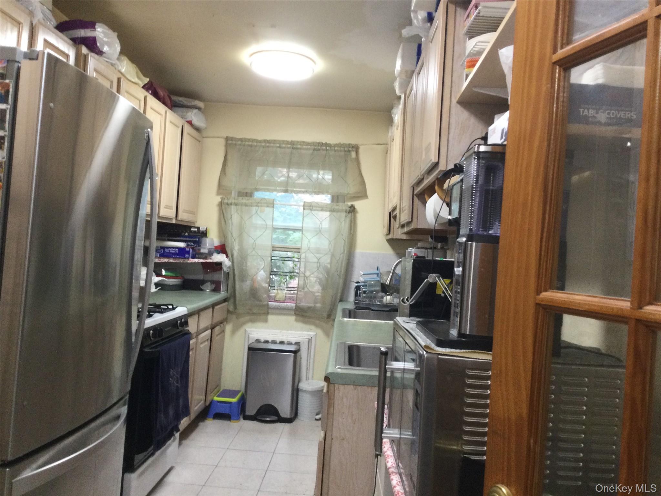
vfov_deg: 45.4
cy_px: 248
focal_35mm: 31
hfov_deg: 58.4
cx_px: 330
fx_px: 592
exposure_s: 1/30
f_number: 2.4
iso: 100
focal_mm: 3.3
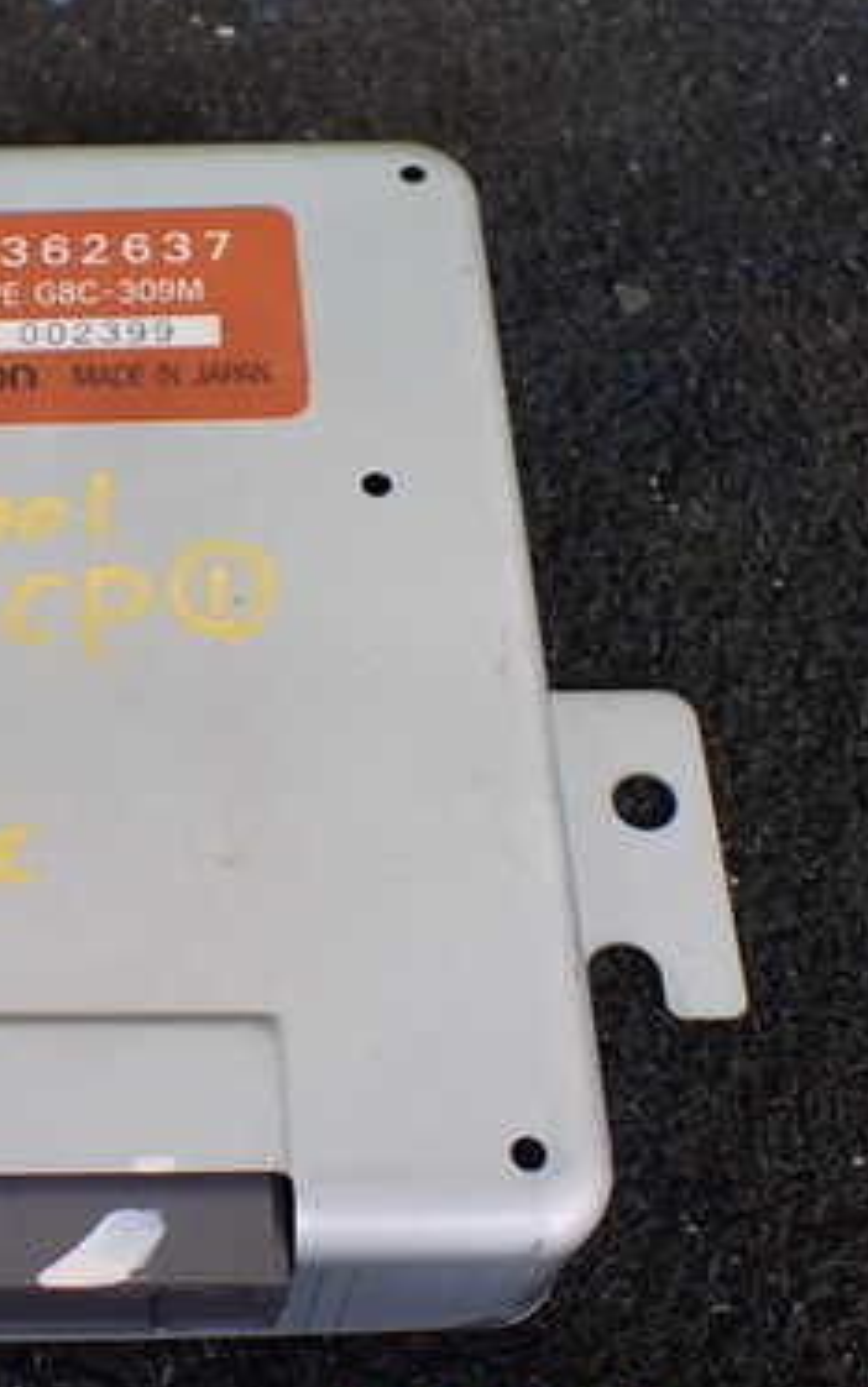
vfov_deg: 39.5
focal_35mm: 51
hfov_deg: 24.6
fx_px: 1929
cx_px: 70
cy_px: 649
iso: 200
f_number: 2.3
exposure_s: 1/125
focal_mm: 5.4
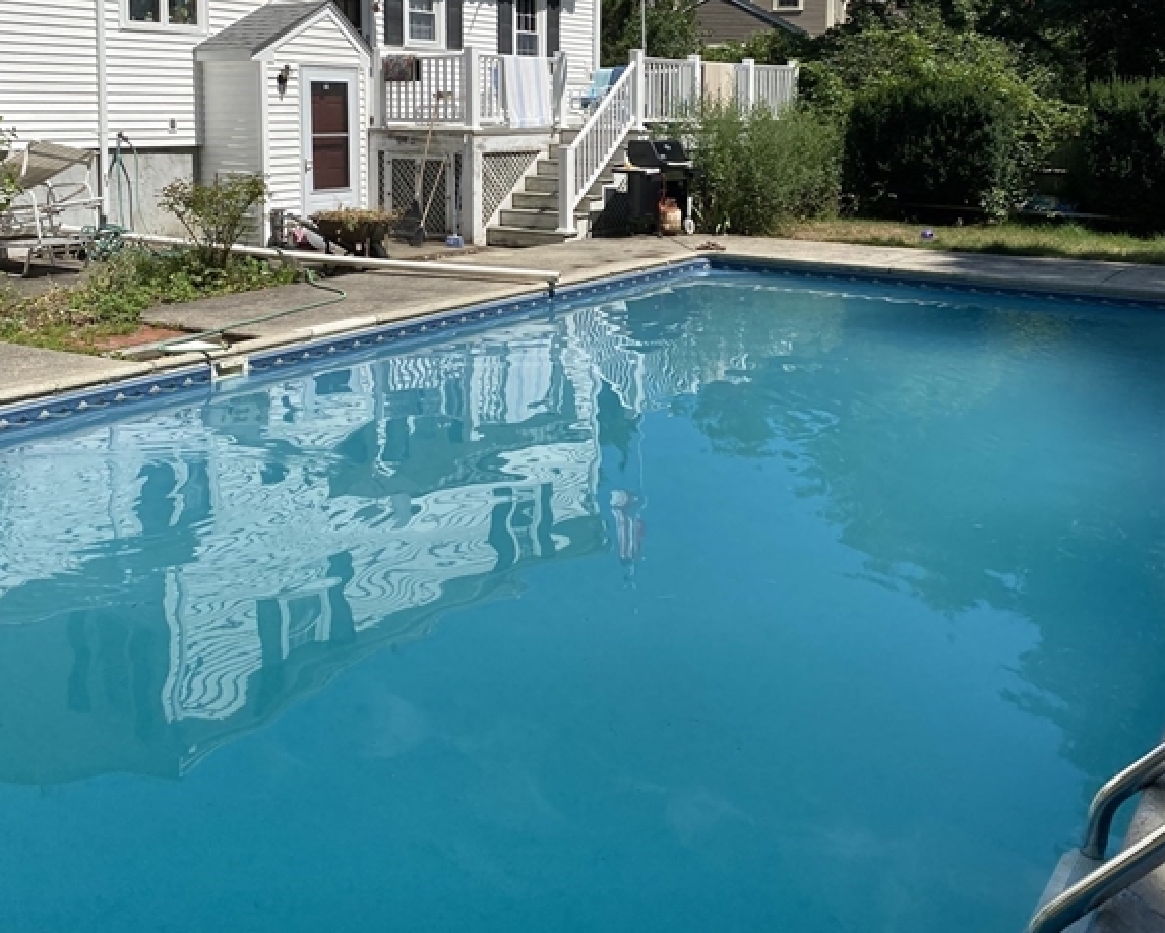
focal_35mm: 34
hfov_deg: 52.8
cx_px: 581
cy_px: 205
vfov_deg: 41.8
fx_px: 1173
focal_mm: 4.25
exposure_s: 1/3401
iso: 32
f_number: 1.8
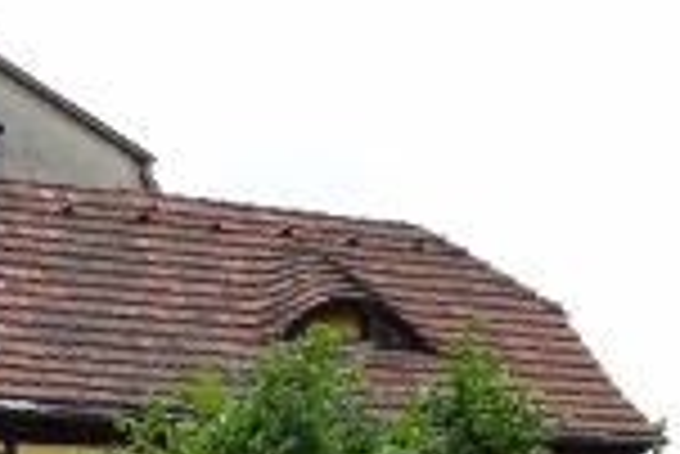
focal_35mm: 66
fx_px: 1248
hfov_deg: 29.6
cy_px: 643
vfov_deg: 18.7
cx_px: 113
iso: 80
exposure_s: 1/320
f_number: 3.5
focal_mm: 4.1
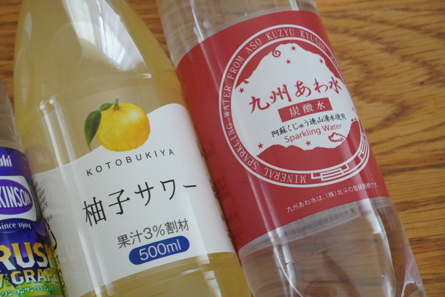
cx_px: 222
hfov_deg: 29.9
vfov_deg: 20.2
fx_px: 835
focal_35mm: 68
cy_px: 148
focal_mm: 45
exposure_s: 1/80
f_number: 11
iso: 4000
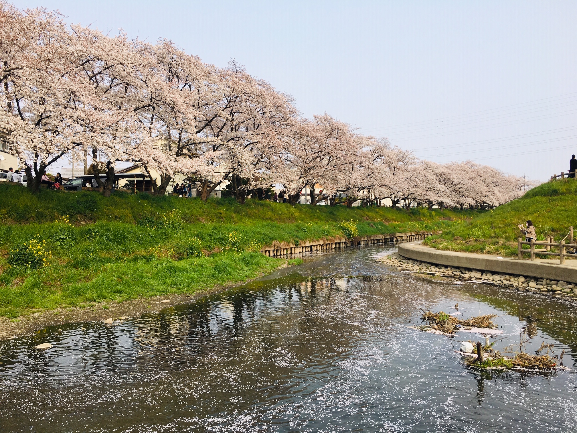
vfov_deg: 48.2
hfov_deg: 61.7
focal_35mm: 29
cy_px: 216
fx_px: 483
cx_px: 288
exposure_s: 1/1131
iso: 25
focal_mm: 4.15
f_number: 2.2
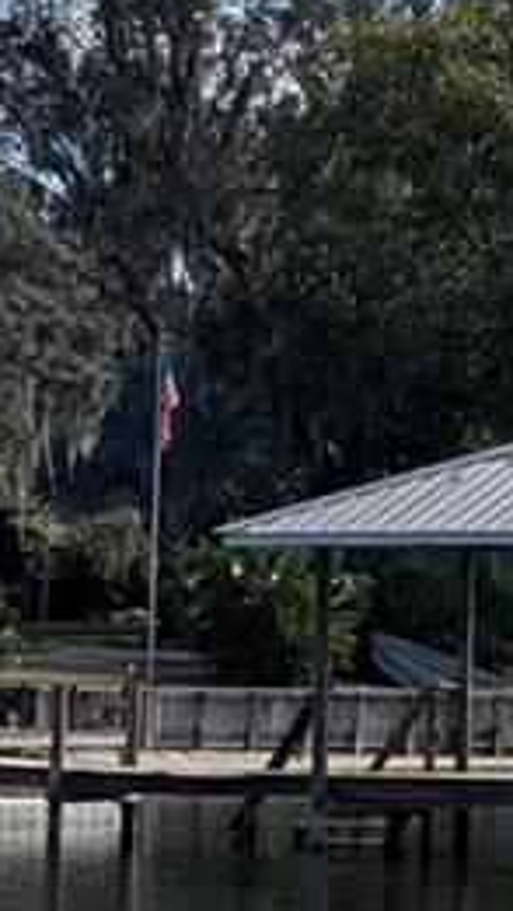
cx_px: -497
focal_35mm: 246
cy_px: 1110
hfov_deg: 4.9
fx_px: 5943
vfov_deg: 8.7
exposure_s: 1/1546
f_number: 1.68
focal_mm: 6.9
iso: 21
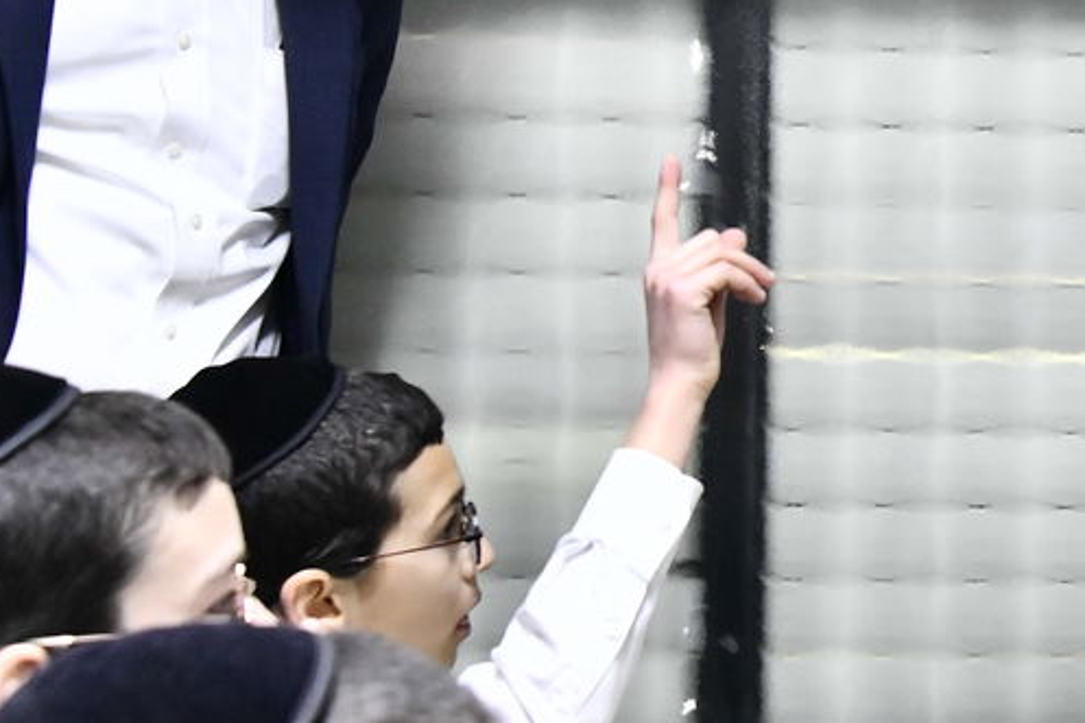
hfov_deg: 15.7
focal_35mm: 124
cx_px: 1408
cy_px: 211
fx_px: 3736
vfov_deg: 11.0
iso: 4000
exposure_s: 1/125
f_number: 5.6
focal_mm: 44
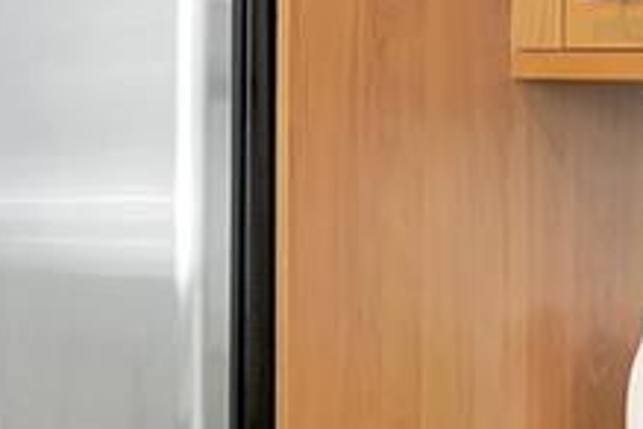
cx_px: 382
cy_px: 379
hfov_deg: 16.5
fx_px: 2215
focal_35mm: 124
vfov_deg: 11.0
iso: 100
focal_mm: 17
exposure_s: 2
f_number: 5
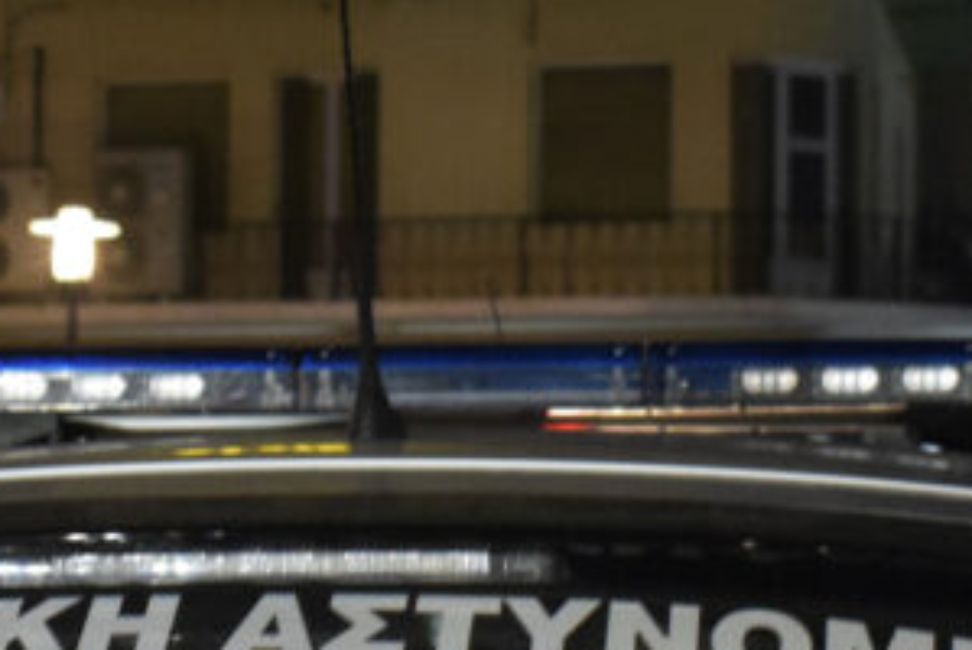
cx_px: 527
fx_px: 4162
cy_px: 483
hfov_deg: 13.3
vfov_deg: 8.9
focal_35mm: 154
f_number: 5
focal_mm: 30
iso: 6400
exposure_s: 1/100
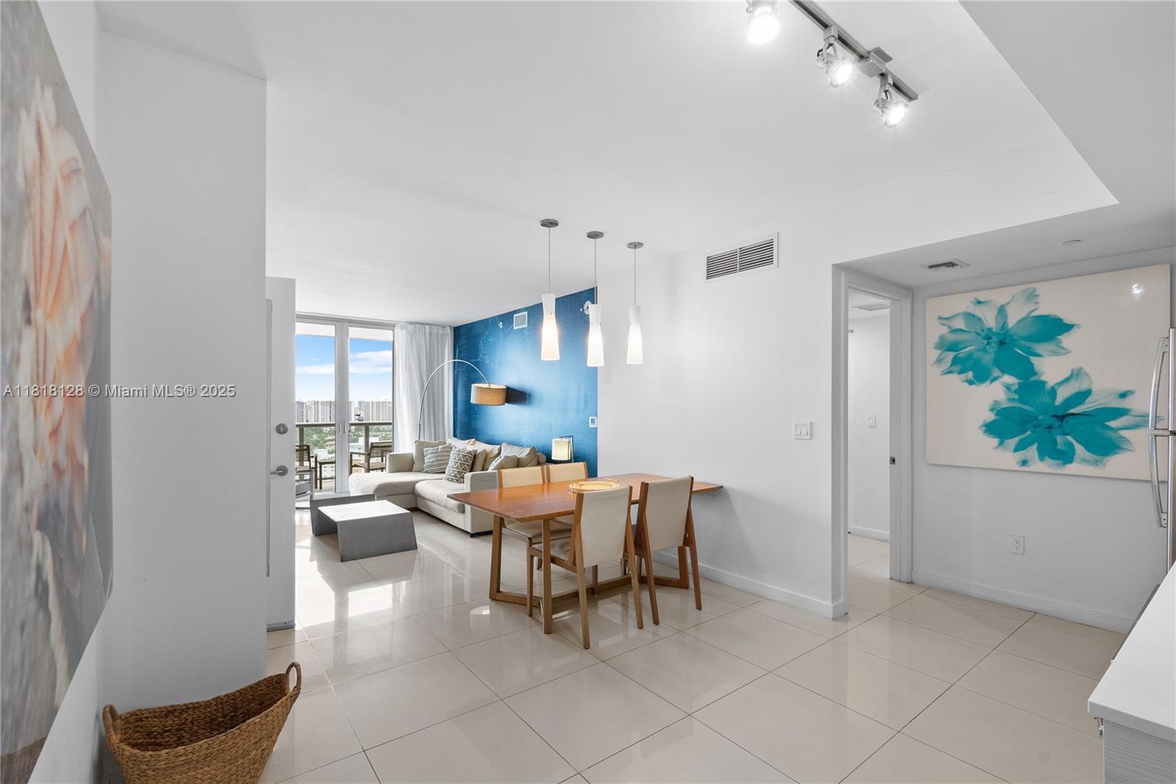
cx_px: 588
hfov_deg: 100.4
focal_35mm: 15
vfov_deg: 77.3
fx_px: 490
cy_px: 392
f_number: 9
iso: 250
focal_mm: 10
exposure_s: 1/4
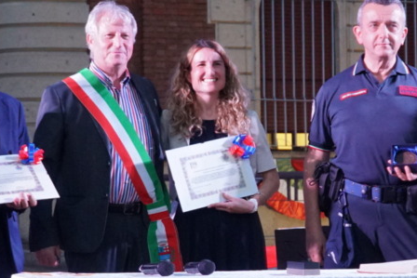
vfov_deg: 11.4
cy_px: 188
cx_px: 285
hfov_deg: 17.0
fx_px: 1390
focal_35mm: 120
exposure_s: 1/160
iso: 2500
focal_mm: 28
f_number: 4
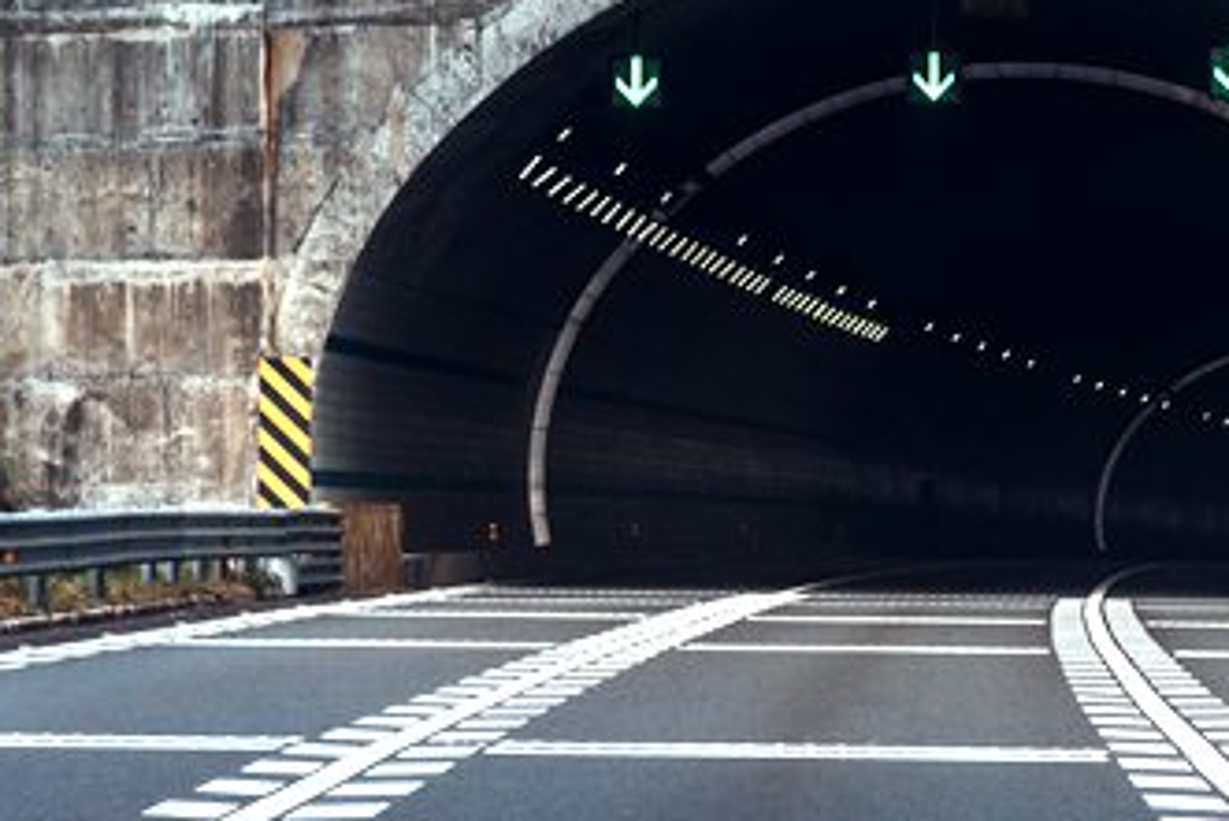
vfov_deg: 8.0
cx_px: 1014
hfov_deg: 11.9
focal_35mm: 172
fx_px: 5874
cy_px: 137
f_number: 4
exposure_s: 1/4000
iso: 320
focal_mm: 95
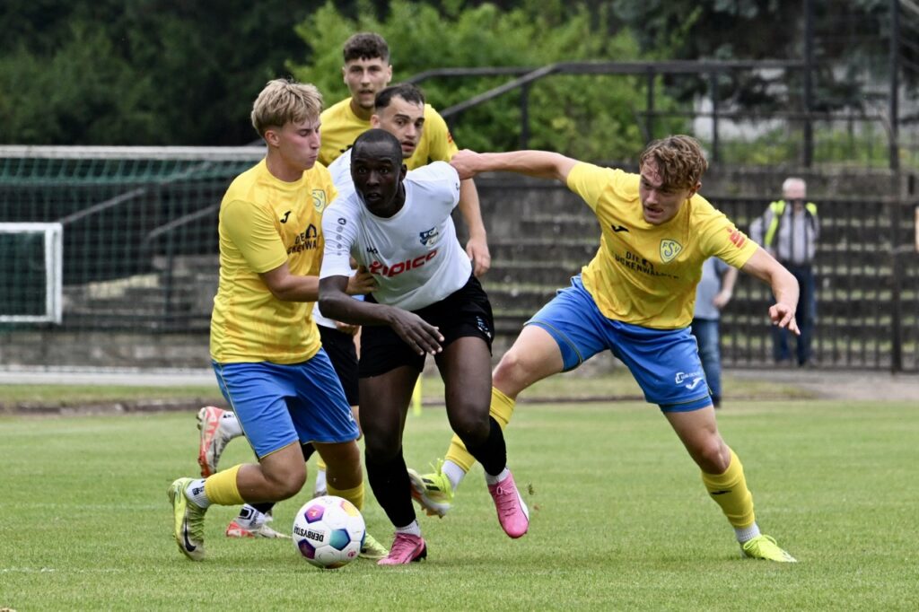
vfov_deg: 4.4
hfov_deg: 6.6
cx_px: 460
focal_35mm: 310
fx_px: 7911
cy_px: 306
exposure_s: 1/1600
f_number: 9
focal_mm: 310
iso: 2200
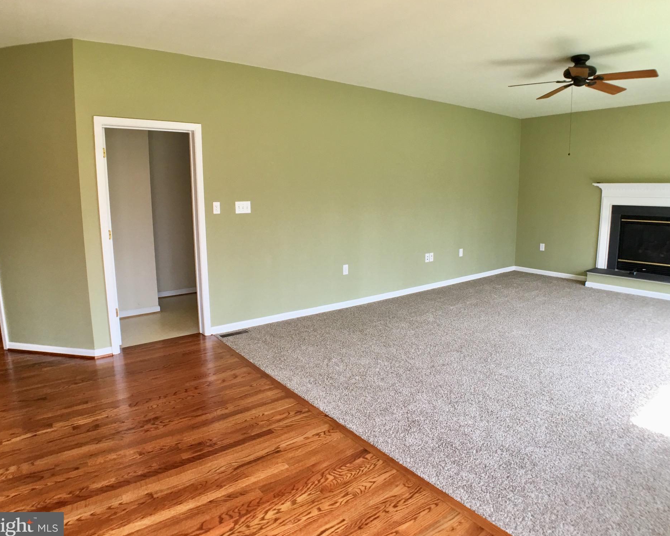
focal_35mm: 31
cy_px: 266
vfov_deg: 47.1
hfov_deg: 57.2
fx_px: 615
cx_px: 341
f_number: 2.2
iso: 25
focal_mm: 4.15
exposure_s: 1/40
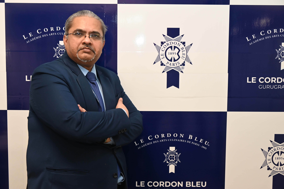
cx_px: 142
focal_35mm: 46
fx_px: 363
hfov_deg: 42.7
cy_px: 94
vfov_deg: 29.3
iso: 1400
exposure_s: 1/60
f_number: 5.3
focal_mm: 46
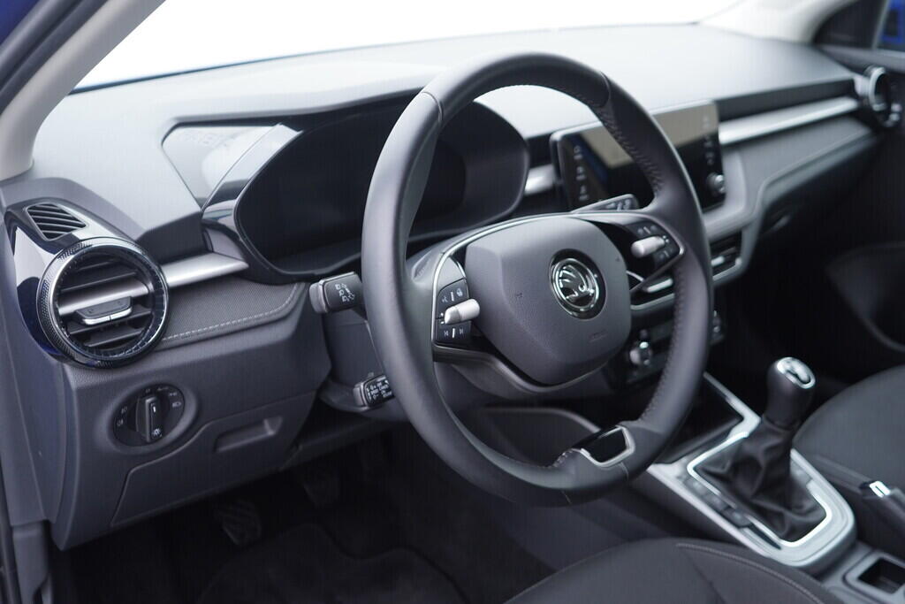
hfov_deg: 53.1
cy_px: 302
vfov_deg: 36.9
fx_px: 905
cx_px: 452
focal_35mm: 36
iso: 250
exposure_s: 1/40
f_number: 2.8
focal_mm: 24
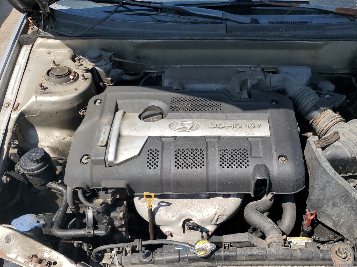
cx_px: 228
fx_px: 351
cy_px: 168
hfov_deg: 53.2
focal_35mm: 34
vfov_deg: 41.5
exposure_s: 1/2000
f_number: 1.5
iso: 50
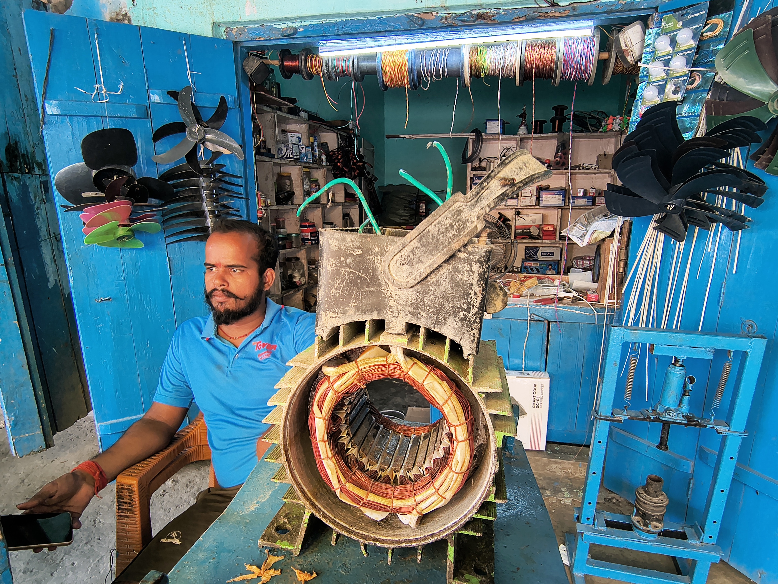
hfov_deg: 94.5
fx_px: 360
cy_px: 325
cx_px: 393
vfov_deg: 77.8
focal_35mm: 16
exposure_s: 1/50
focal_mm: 2.13
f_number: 2.2
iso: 172
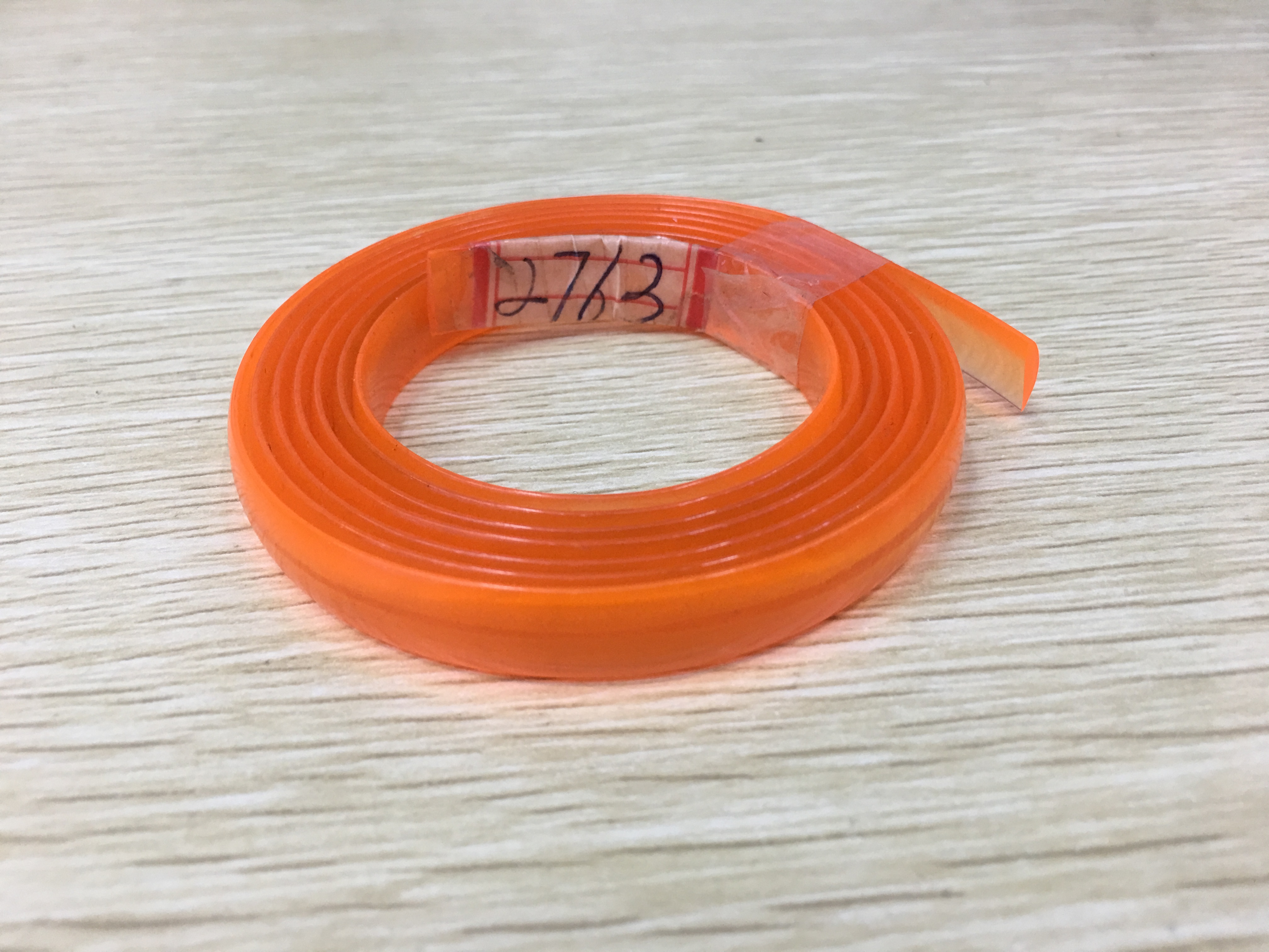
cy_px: 476
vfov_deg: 48.2
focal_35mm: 29
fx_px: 1063
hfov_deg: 61.7
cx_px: 634
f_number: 2.2
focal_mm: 4.15
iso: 50
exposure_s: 1/33
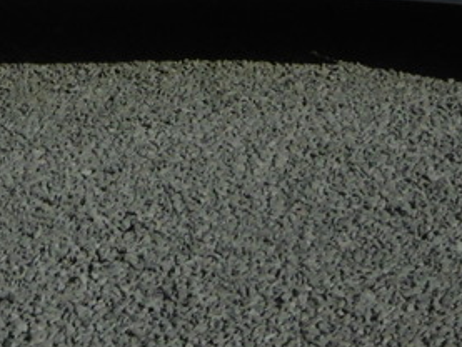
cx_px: 10
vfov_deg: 7.8
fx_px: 2484
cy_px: -227
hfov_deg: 10.5
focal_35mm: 186
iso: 100
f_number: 9.7
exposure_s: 1/500
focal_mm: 7.7
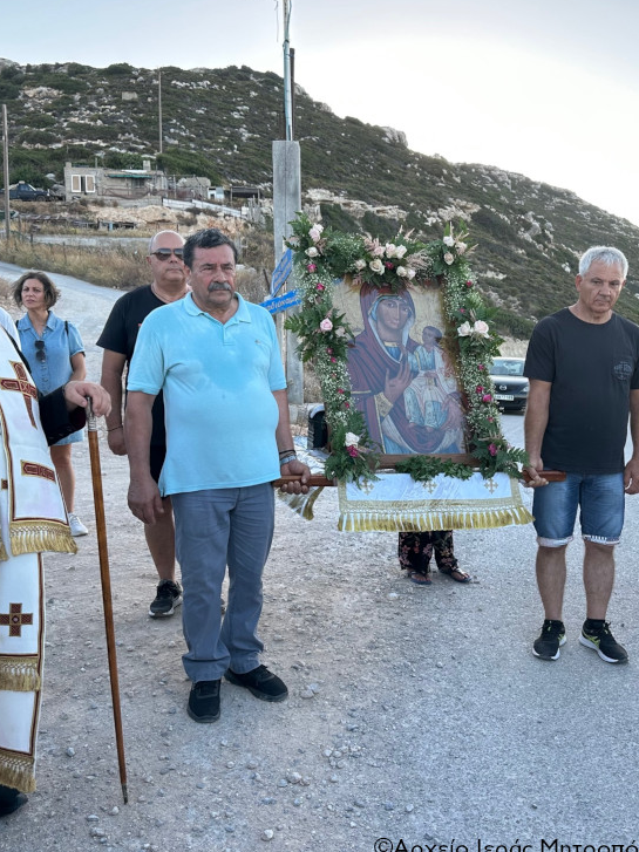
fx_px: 812
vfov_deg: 55.4
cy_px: 431
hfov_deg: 42.9
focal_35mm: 33
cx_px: 344
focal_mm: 6.86
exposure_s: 1/417
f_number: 1.78
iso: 80
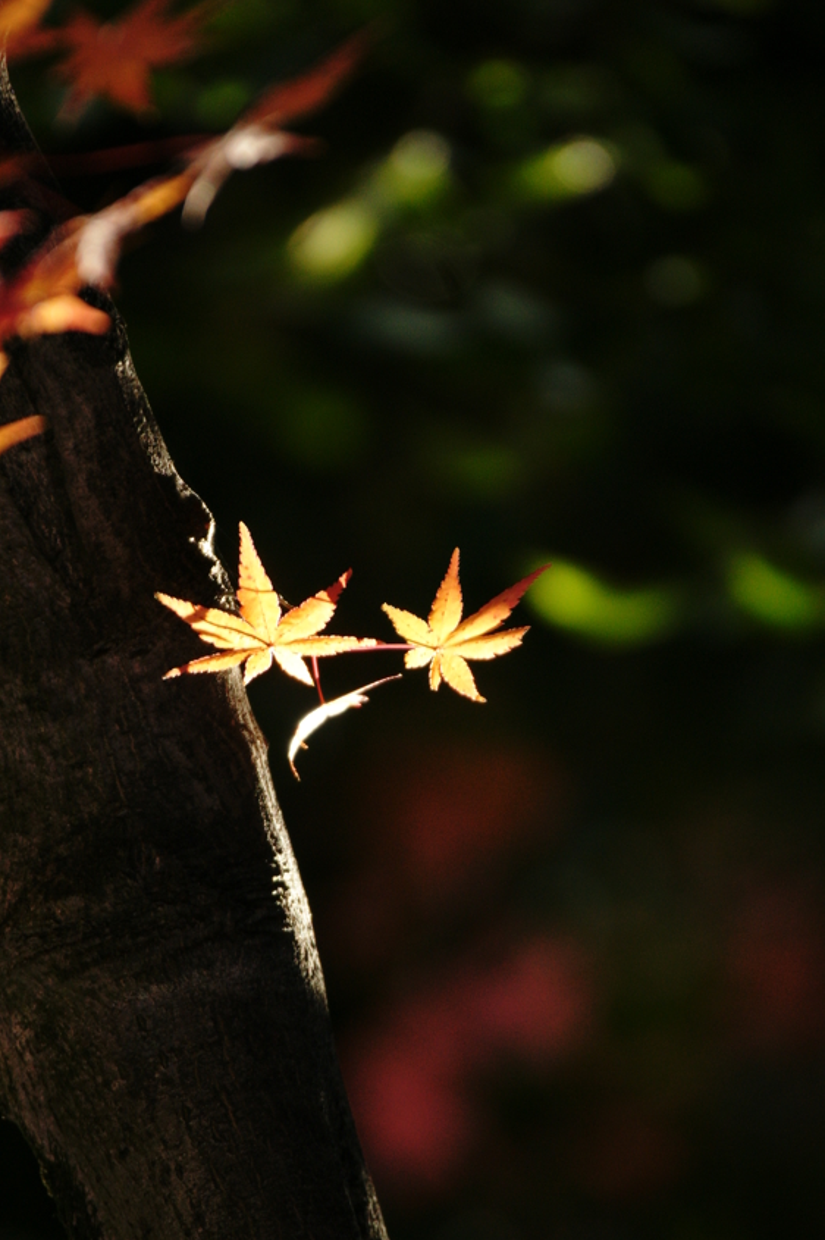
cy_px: 732
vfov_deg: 3.8
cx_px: 368
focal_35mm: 546
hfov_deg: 2.5
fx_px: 18783
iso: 500
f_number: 5.6
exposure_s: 1/100
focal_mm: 300
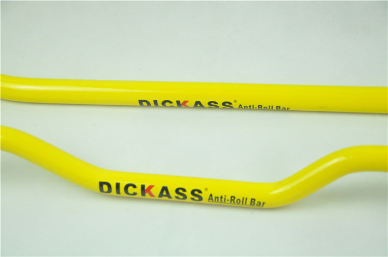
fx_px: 1000
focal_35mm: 93
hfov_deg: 21.9
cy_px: 128
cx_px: 194
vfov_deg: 14.6
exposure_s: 1/500
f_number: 5.6
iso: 3200
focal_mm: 62
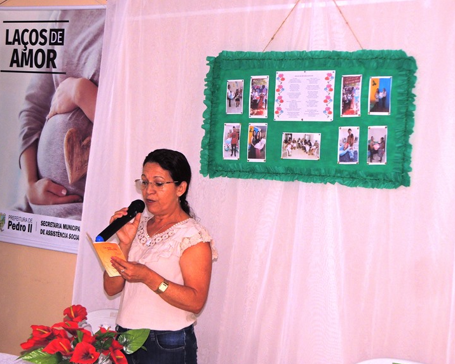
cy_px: 182
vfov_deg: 17.3
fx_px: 1199
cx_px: 212
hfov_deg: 21.5
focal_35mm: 89
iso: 250
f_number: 4
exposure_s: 1/60
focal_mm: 15.1
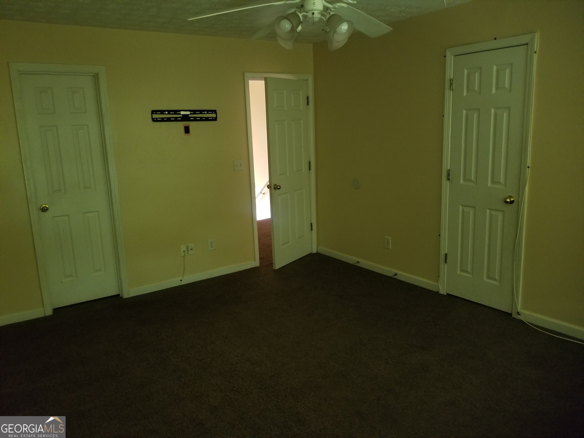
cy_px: 219
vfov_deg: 53.1
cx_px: 292
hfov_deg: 67.3
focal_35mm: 26
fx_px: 439
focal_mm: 4.25
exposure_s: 1/10
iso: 400
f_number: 1.7
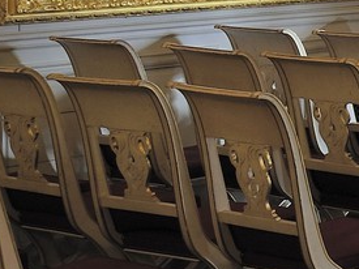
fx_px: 1389
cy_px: -379
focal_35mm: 134
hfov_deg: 11.1
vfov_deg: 9.7
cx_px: 987
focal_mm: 24
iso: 200
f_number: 11
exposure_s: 1/1.25
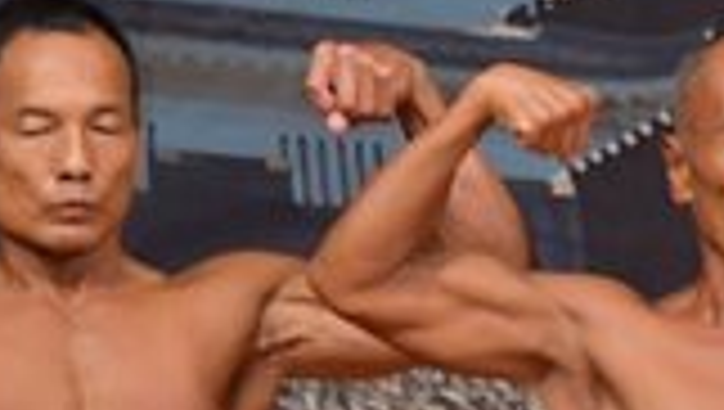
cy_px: 806
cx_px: 605
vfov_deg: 0.9
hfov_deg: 1.7
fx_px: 24717
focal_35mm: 1286
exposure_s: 1/400
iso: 5000
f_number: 5.6
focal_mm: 170
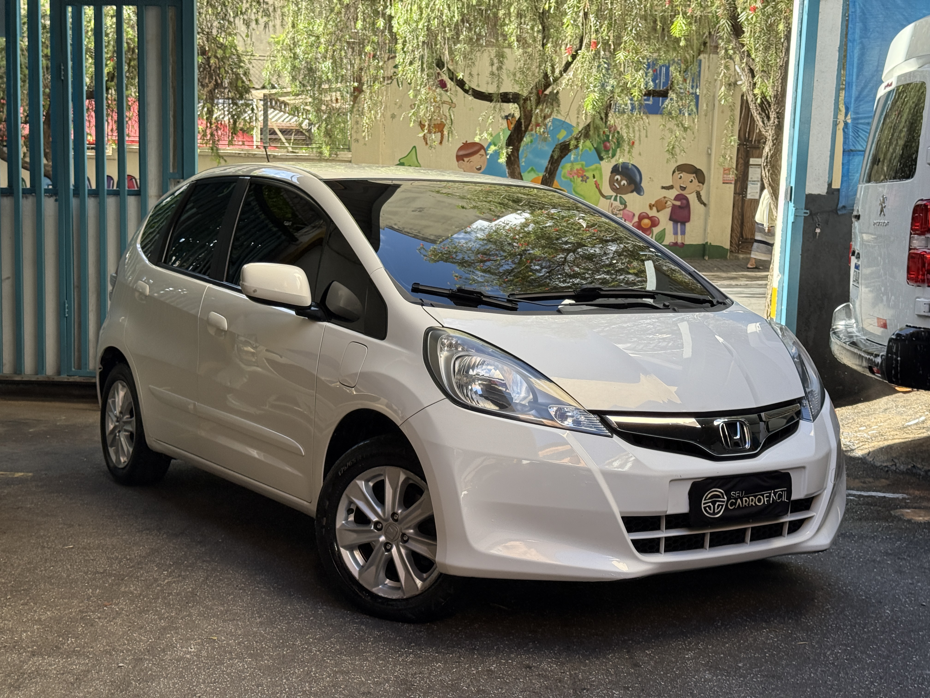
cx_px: 465
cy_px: 349
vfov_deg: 30.3
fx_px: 1290
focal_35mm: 48
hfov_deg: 39.7
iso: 64
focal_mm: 6.76
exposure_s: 1/541
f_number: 1.78
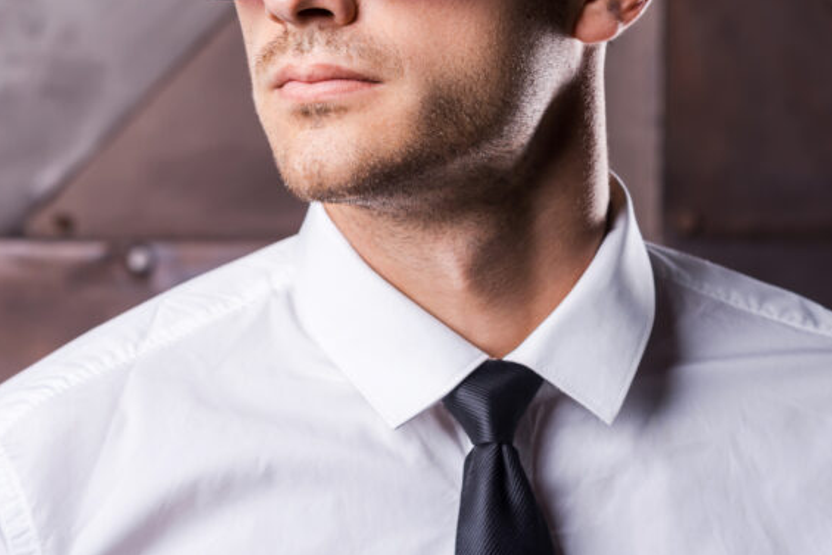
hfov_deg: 13.3
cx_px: 265
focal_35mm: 154
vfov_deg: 8.9
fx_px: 3560
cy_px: 88
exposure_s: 1/160
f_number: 5.6
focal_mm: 85
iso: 160
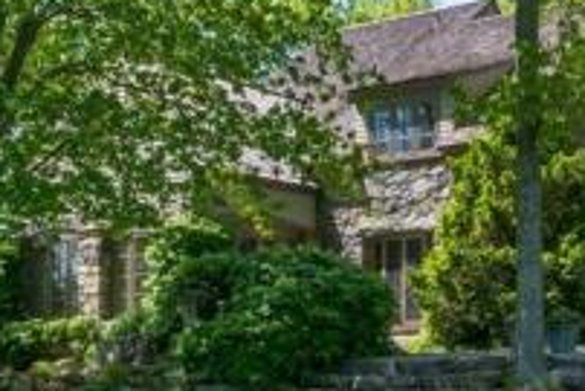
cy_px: 98
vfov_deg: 23.6
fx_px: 927
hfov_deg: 29.8
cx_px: 710
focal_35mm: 57
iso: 100
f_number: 11
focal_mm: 16
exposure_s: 1/15
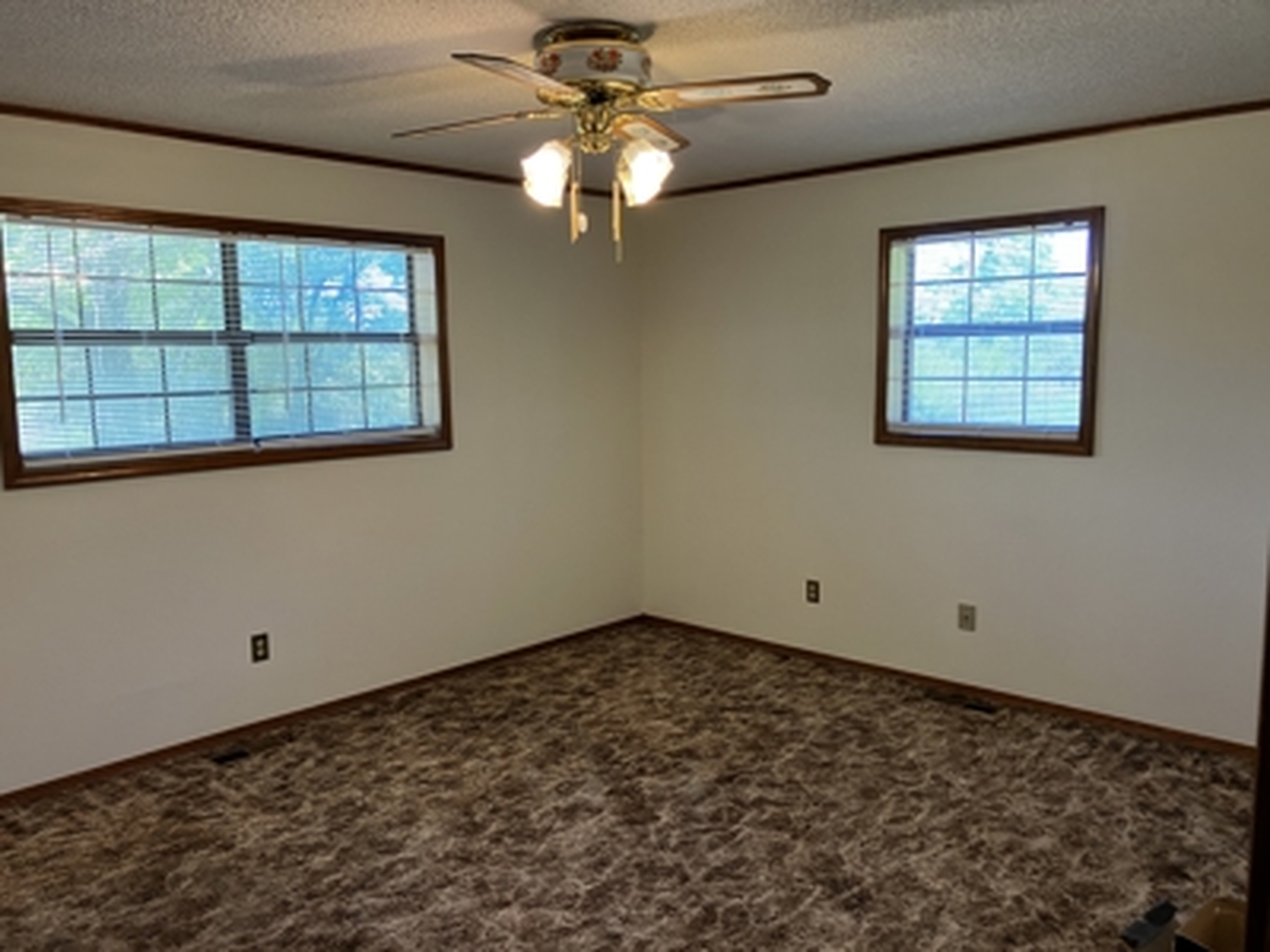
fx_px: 1027
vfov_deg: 49.7
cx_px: 635
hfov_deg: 63.4
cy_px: 476
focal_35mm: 28
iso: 80
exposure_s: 1/60
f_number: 1.8
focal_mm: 3.99
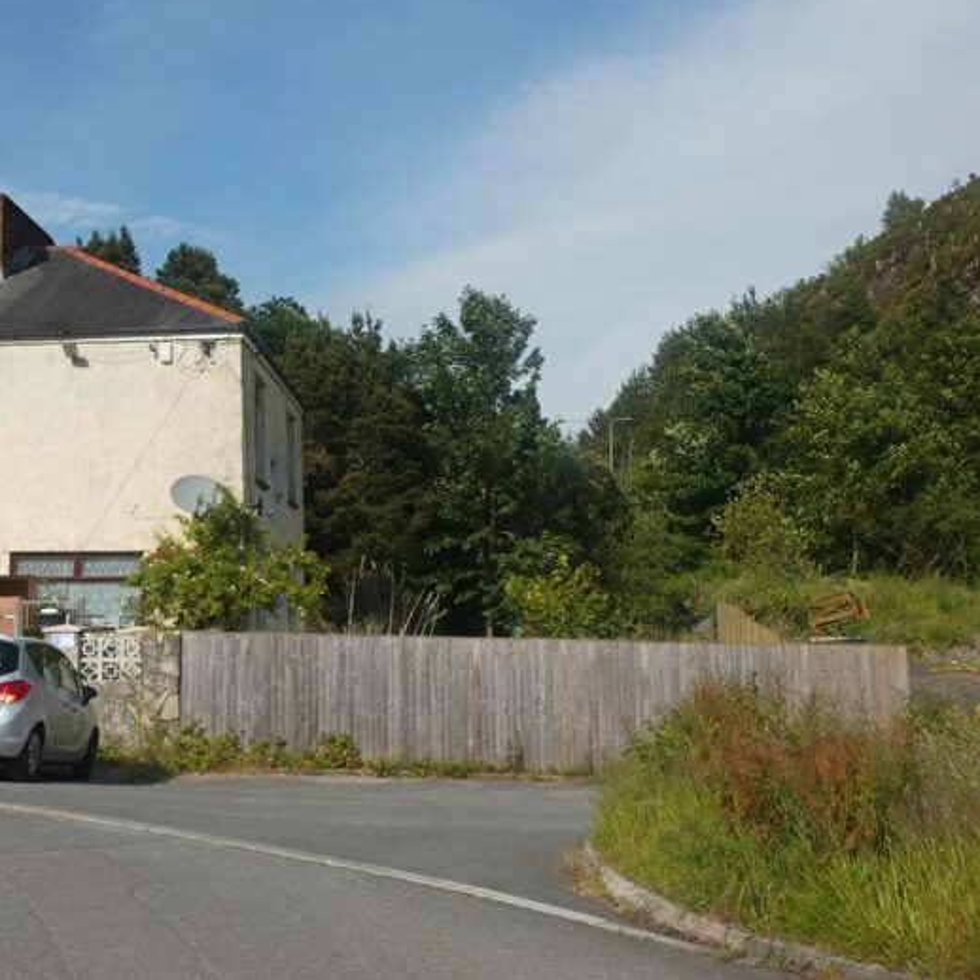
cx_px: 327
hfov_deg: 38.7
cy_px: 485
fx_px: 1377
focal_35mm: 43
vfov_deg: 39.2
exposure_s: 1/1300
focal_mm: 6.5
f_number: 3.5
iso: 80
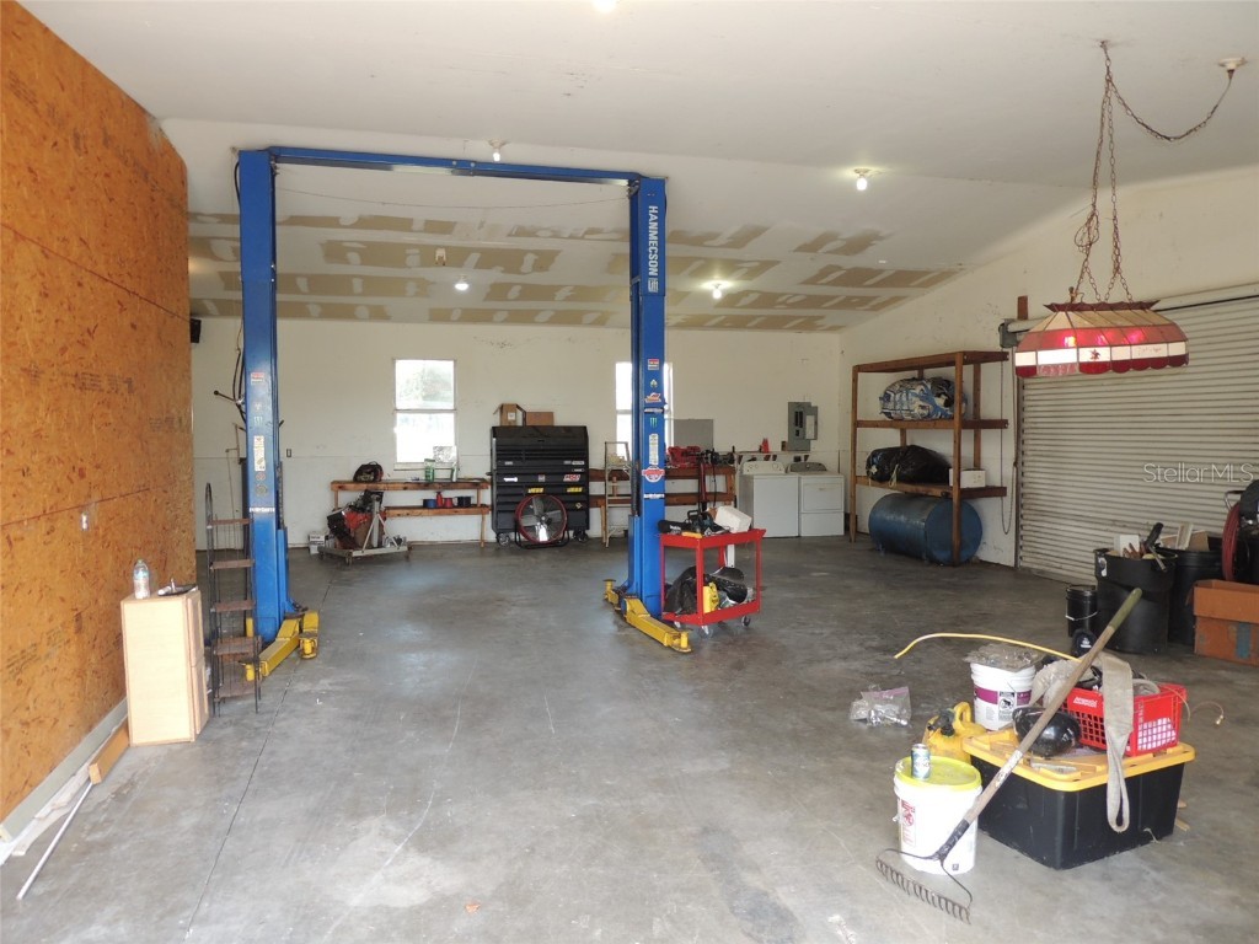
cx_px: 630
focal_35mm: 24
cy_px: 472
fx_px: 873
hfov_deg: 71.6
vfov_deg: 56.8
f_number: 3
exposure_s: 1/40
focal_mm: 4.3
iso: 100
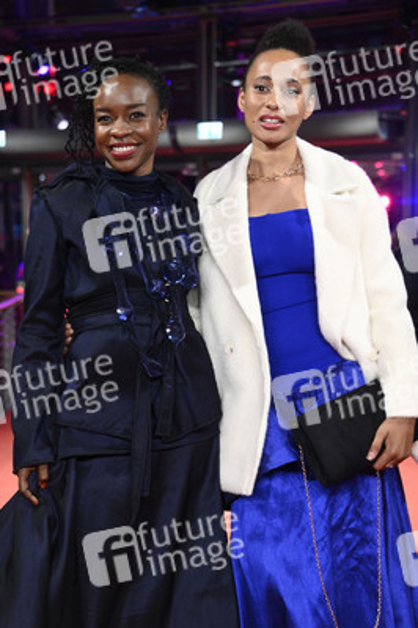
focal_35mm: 92
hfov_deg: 14.8
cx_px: 209
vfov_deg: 22.2
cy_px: 314
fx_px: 1605
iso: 5000
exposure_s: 1/200
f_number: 5.6
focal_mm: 92
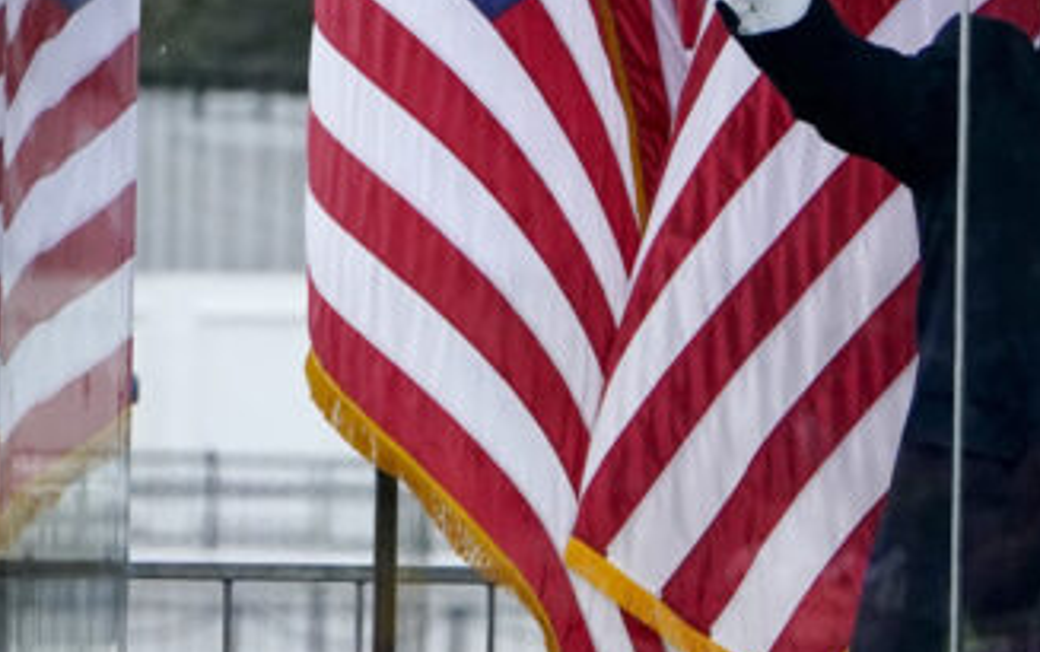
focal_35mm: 1263
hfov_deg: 1.7
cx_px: -143
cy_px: 875
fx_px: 35828
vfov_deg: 1.0
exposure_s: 1/1600
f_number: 9
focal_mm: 338
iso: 3200
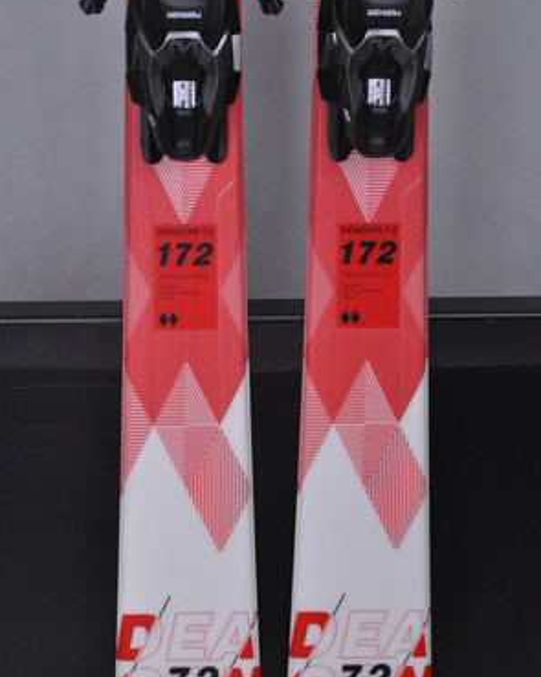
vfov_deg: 16.0
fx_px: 2403
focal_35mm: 120
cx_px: 272
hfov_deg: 12.8
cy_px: 389
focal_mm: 70
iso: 3200
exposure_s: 1/125
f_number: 9.5
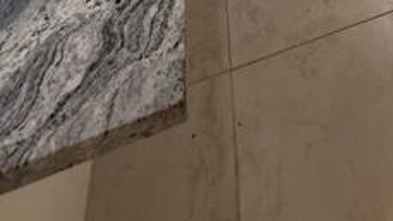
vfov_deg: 13.6
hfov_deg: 38.1
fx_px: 500
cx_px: 395
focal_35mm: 48
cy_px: -358
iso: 160
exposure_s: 1/60
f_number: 2.2
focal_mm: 2.22
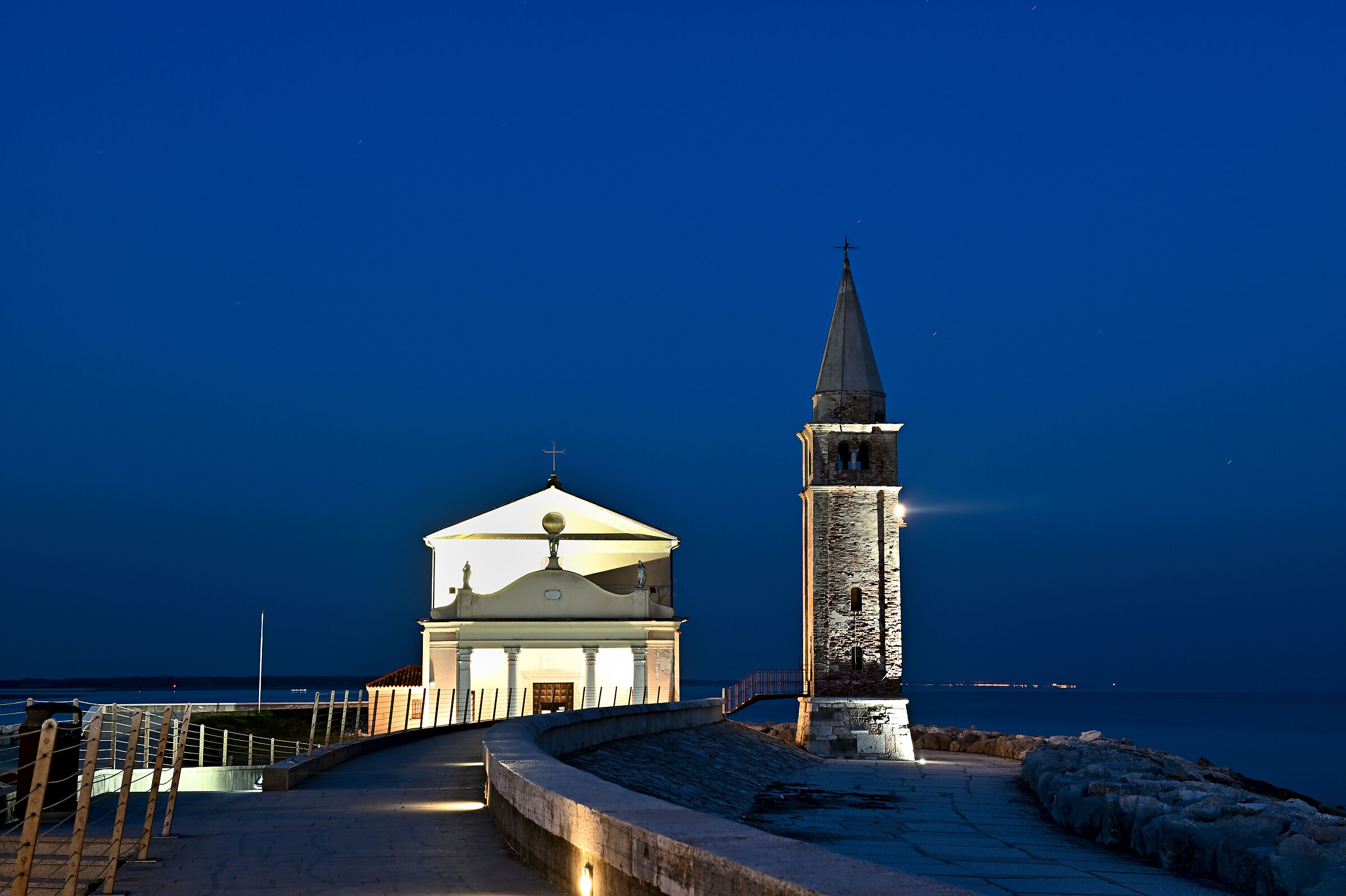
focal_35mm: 56
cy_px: 448
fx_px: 2092
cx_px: 673
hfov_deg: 35.7
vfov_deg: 24.2
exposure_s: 25
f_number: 9
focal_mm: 56
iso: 320
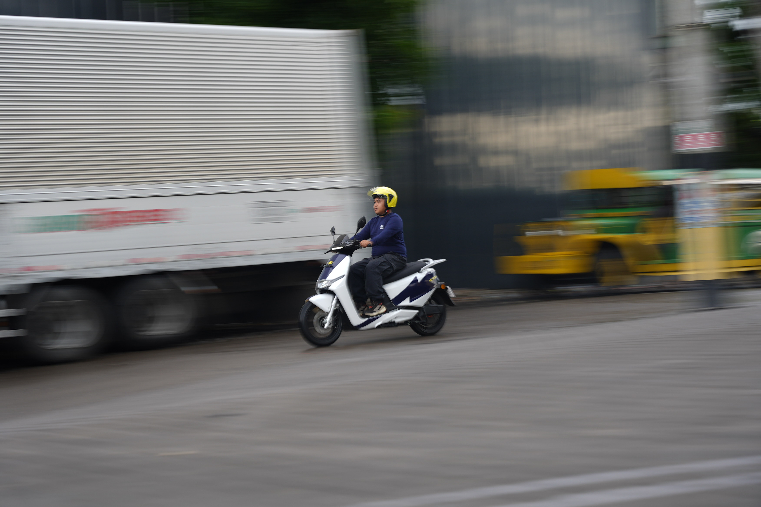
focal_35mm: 70
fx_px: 1480
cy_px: 254
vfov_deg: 19.5
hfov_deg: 28.8
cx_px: 380
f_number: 5
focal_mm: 70
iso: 80
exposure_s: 1/10
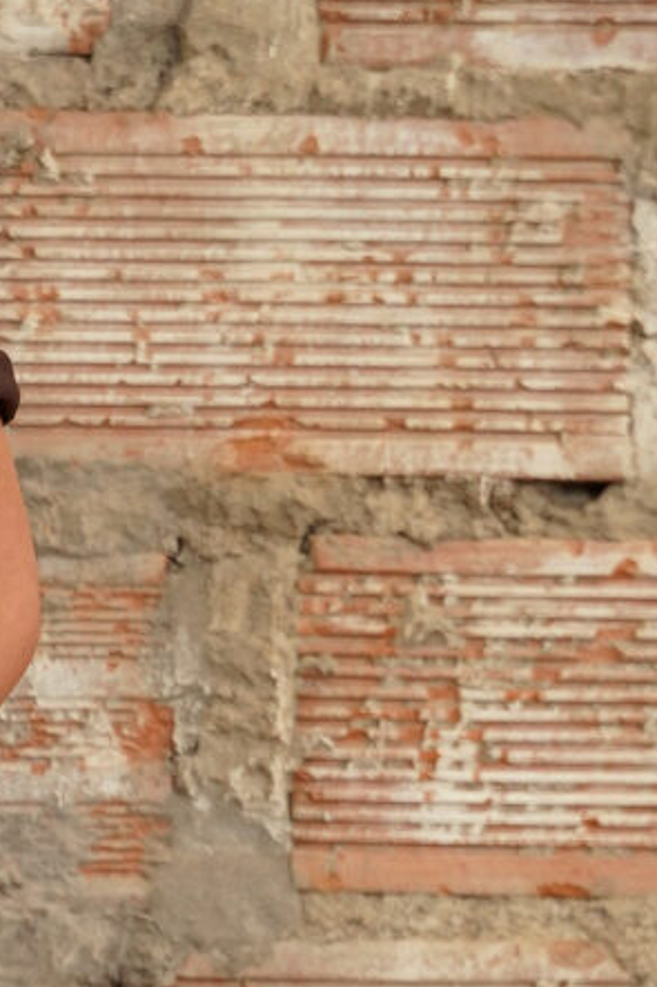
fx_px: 8044
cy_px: 971
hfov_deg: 4.6
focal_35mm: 294
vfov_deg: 7.0
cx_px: -556
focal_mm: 50.8
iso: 320
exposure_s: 1/200
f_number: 2.8
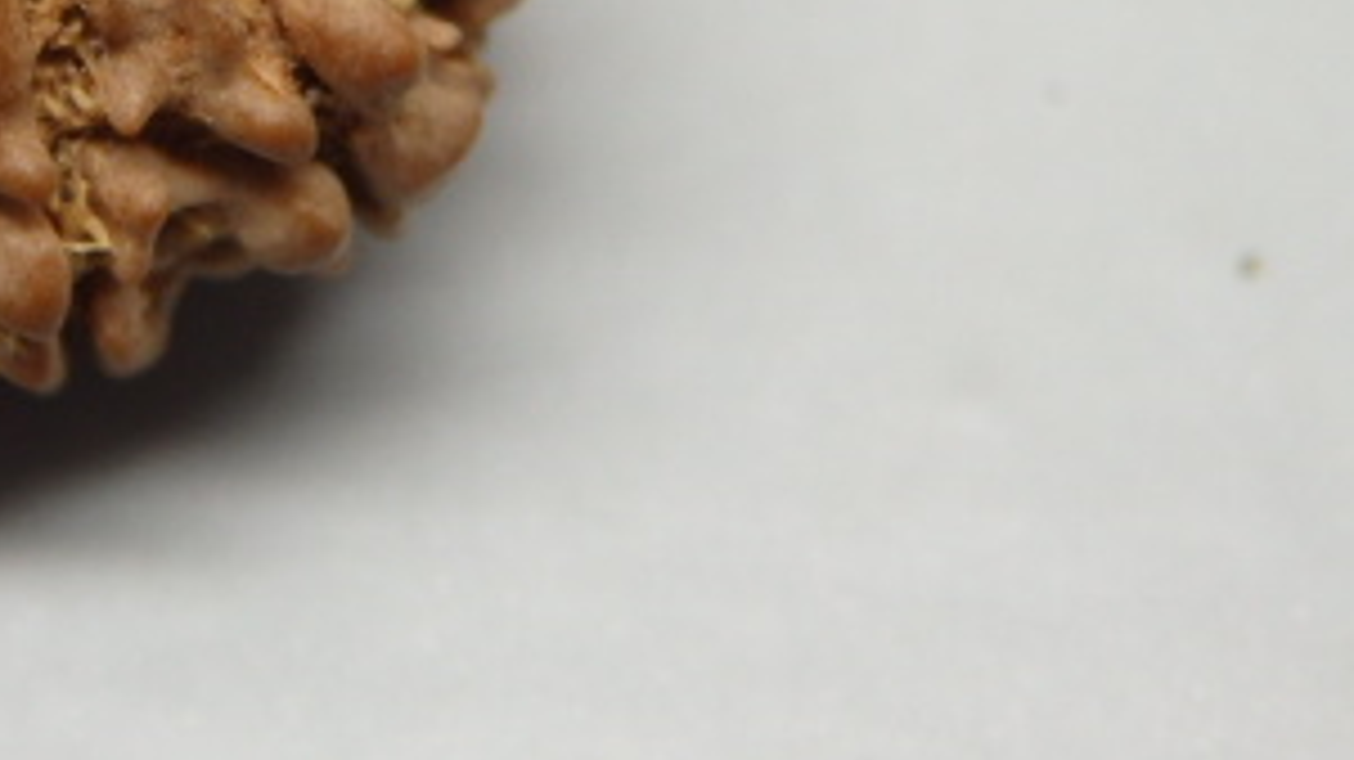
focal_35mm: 153
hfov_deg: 13.9
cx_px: 27
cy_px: -306
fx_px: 5491
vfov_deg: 7.8
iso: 250
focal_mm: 11.9
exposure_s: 1/100
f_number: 4.4
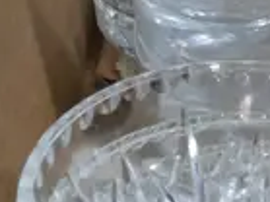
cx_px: 639
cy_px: 71
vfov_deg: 5.0
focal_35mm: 295
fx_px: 2299
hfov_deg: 6.4
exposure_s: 1/60
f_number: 4.4
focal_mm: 20
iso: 500
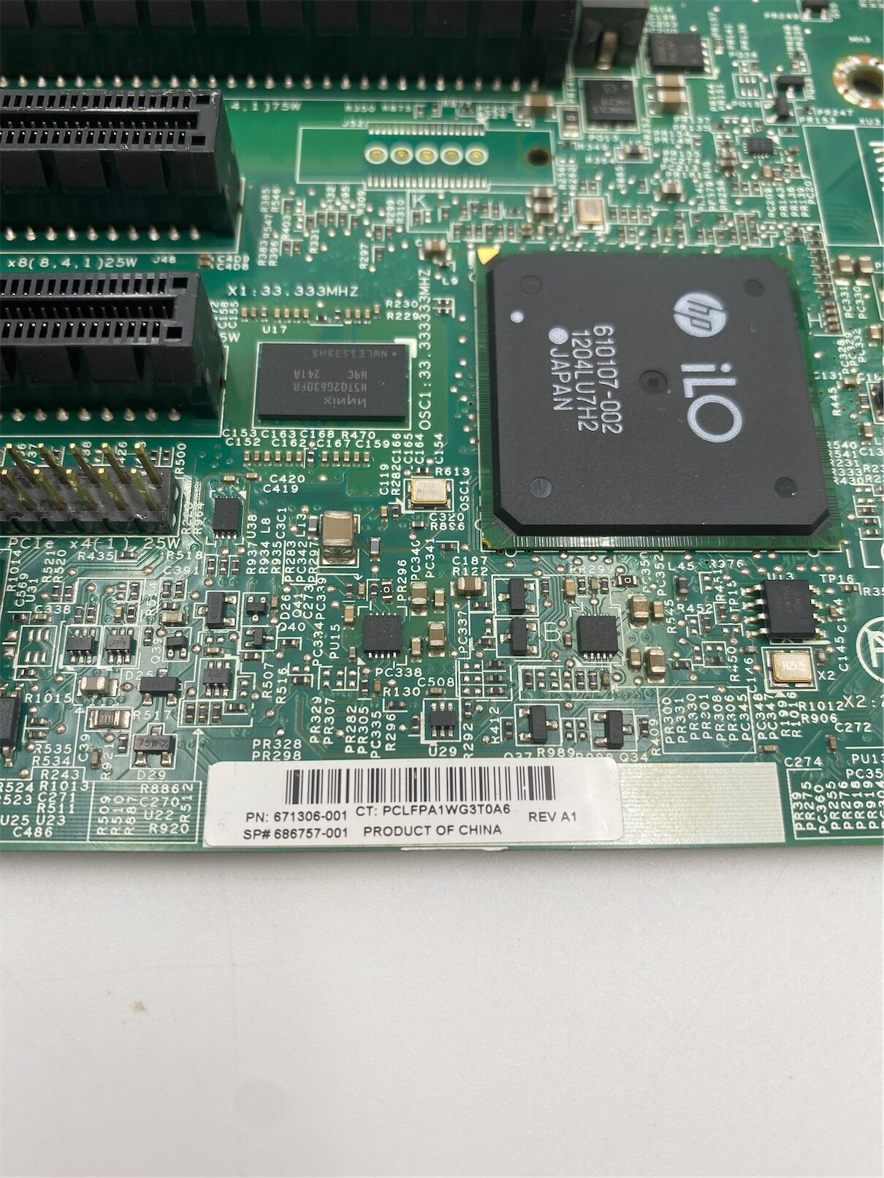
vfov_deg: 67.3
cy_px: 589
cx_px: 442
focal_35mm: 26
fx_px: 885
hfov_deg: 53.1
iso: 32
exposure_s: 1/121
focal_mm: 4.25
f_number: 1.8
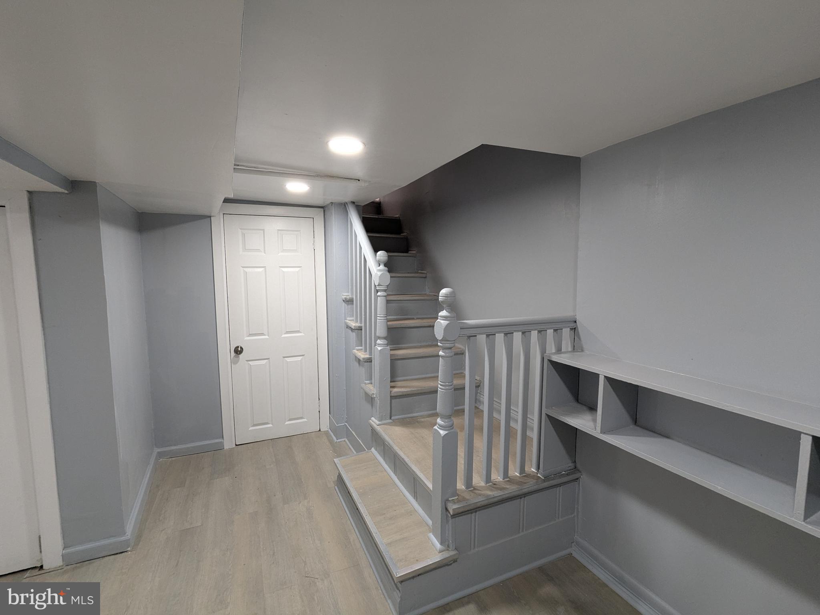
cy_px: 308
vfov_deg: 78.1
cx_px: 410
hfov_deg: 94.5
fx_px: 379
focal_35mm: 16
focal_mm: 2.35
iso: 75
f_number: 2.2
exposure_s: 1/24
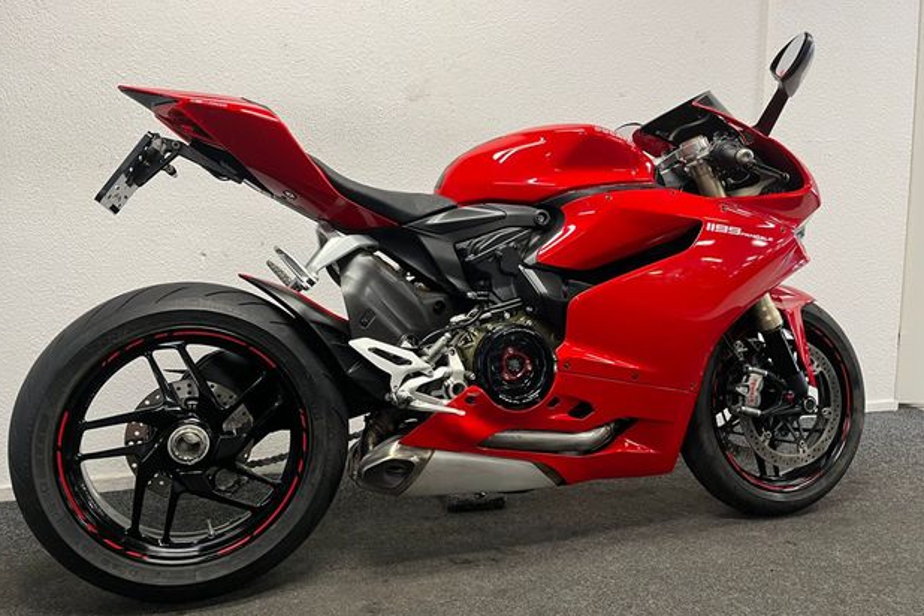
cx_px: 459
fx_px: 719
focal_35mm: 28
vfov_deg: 46.4
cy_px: 309
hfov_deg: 65.5
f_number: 1.6
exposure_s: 1/50
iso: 100
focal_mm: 5.1
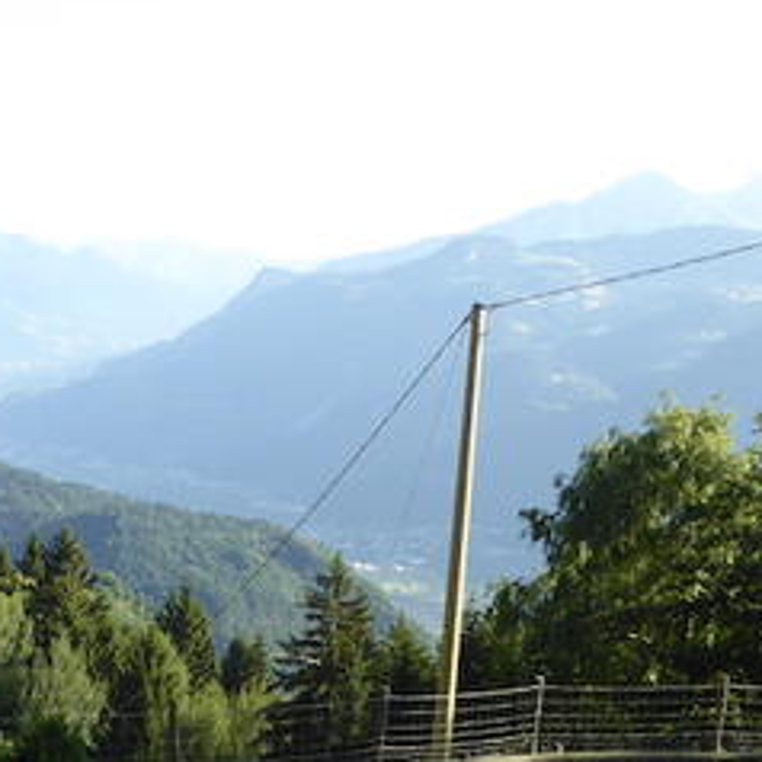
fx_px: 1893
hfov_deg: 21.5
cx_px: -93
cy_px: 720
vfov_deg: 22.1
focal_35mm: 76
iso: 100
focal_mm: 5.4
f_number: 3.5
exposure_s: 1/250
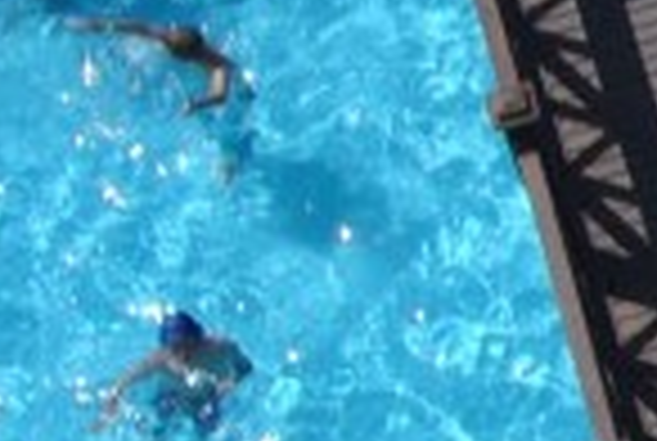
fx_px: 5157
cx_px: 2500
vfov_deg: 4.9
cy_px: 72
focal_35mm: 282
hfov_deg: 6.2
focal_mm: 24
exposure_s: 1/320
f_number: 9
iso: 100
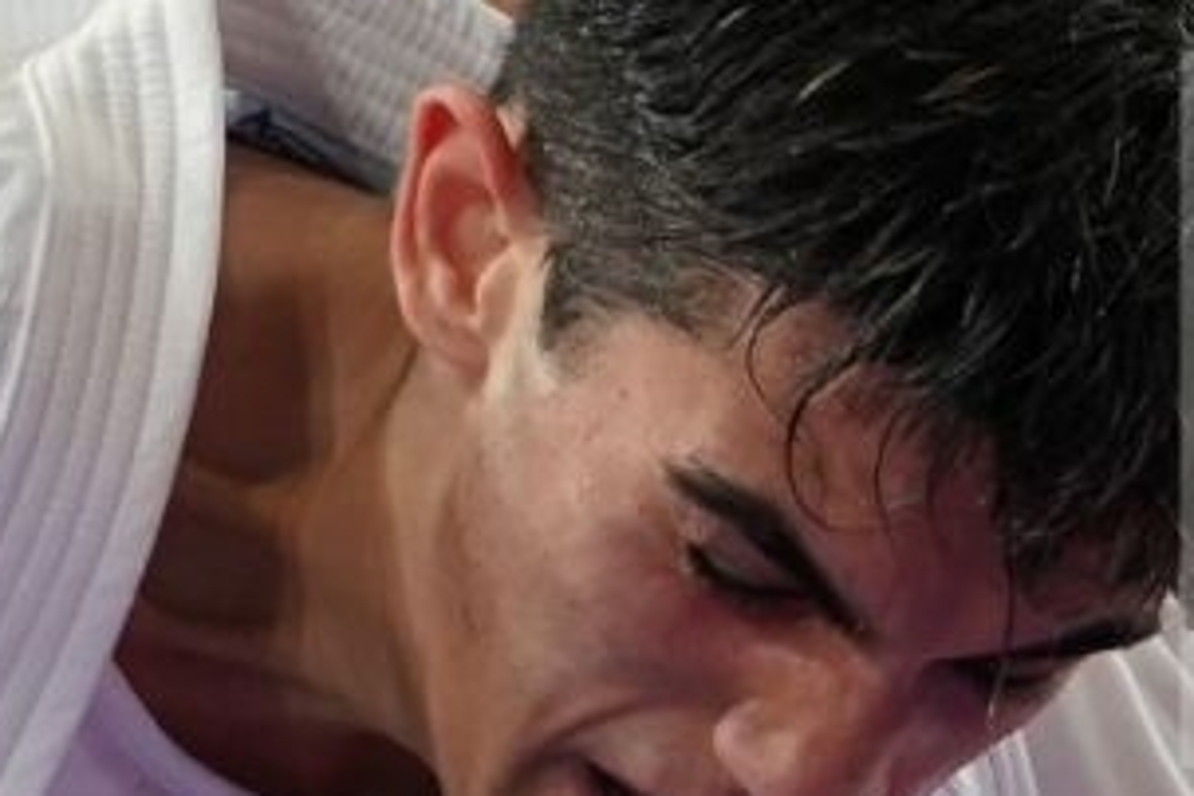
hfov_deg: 1.5
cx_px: 213
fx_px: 46861
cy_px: 410
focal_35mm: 1413
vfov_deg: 1.0
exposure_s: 1/1000
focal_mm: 159
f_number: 2.8
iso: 1250
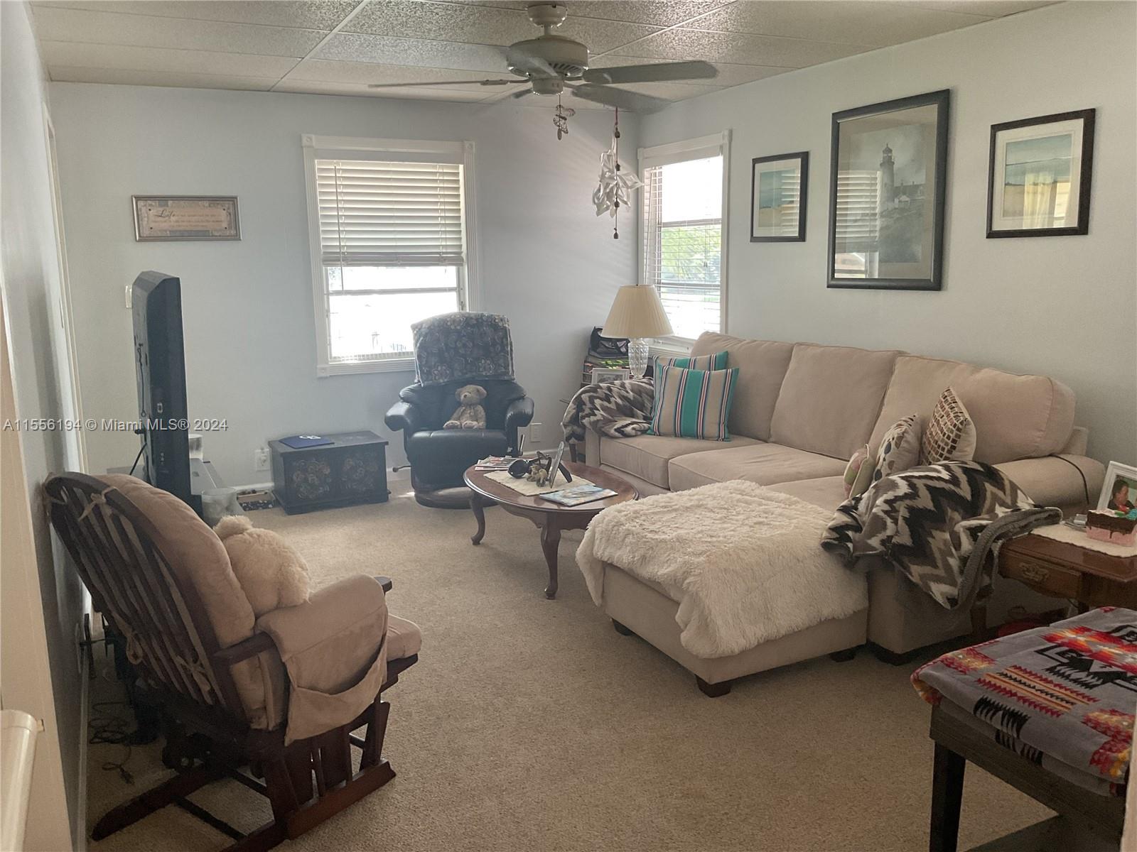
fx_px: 953
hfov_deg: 61.7
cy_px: 426
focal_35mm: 29
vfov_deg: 48.2
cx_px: 568
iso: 100
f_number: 1.8
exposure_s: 1/60
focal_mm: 3
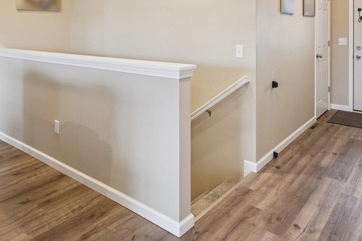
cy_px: 35
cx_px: 189
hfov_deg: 63.6
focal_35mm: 29
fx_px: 292
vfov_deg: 42.1
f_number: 8
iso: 320
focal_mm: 16
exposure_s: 1/10
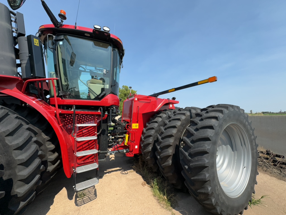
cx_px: 143
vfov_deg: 85.7
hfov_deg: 102.1
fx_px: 116
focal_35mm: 14
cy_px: 108
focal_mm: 2.22
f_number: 2.2
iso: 40
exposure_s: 1/1667
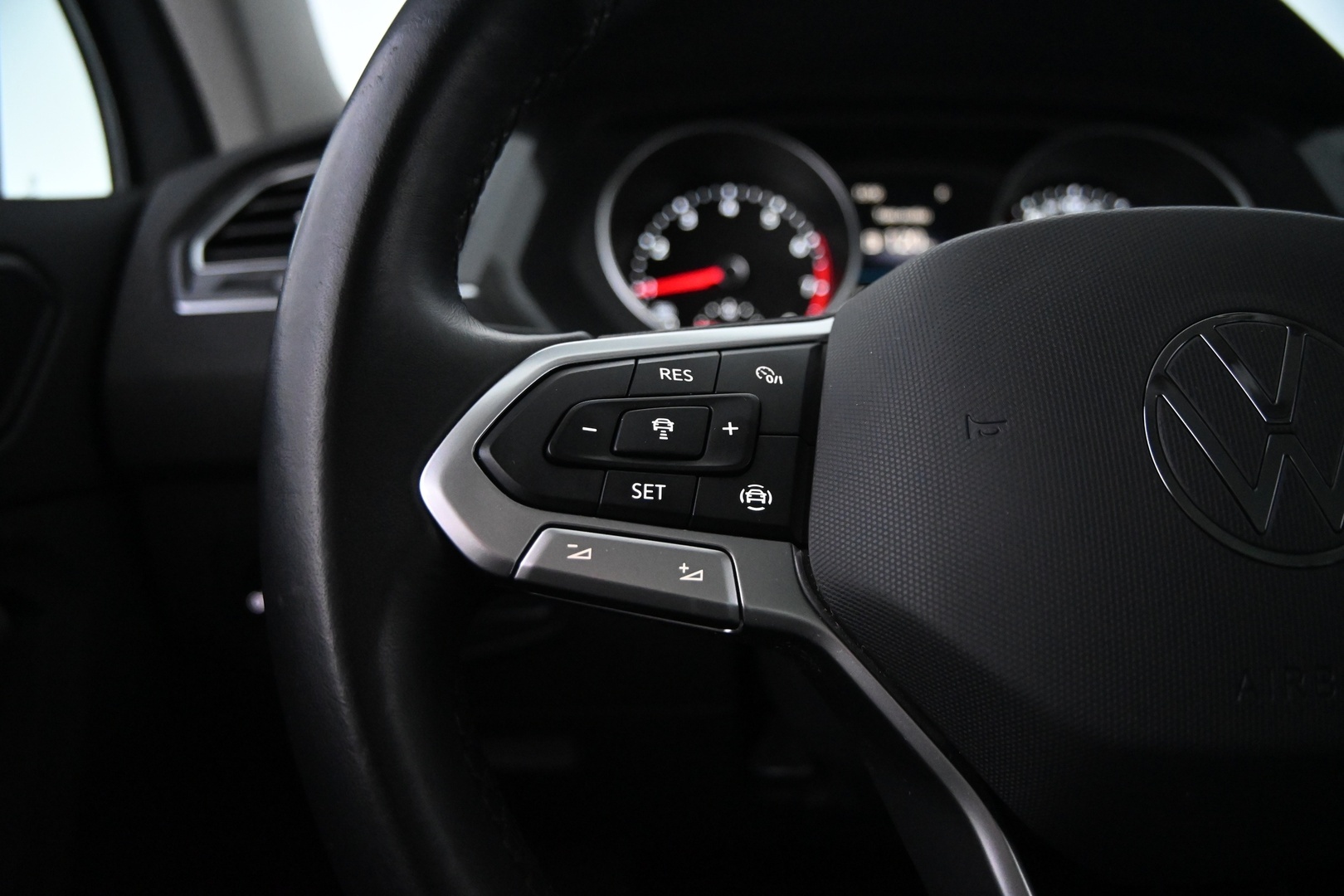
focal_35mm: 75
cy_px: 448
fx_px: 2800
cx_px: 672
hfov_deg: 27.0
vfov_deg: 18.2
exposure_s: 1/100
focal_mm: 50
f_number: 6.3
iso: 5000
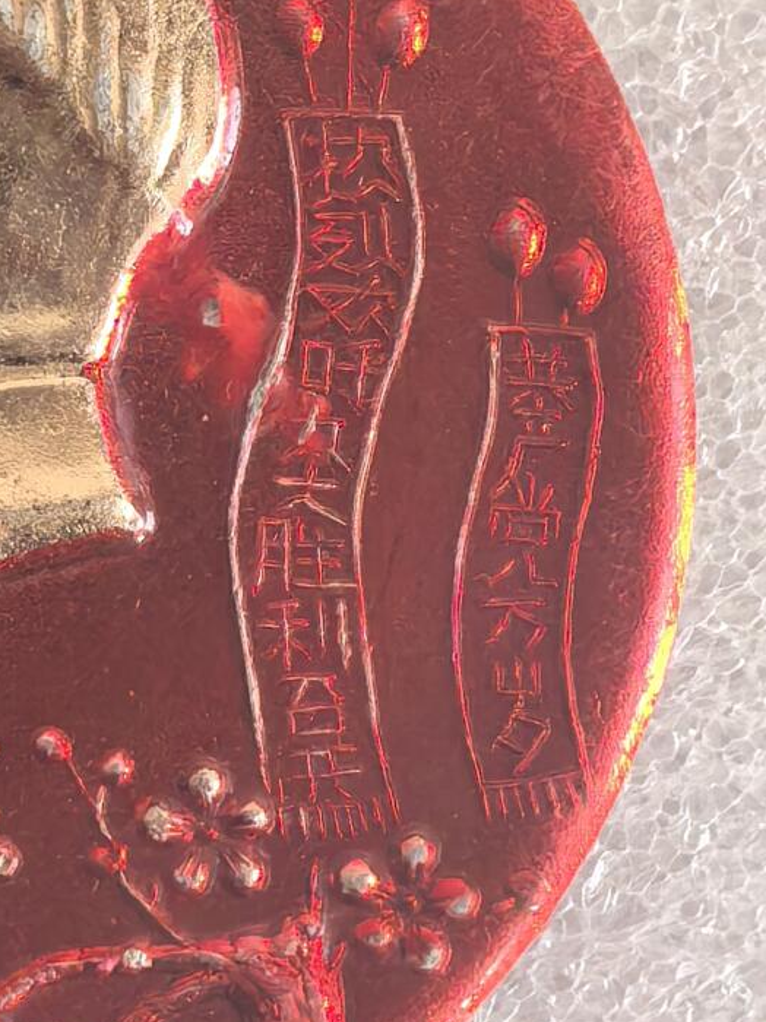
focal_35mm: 237
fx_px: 6995
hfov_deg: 6.2
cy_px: 298
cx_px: -118
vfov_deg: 8.3
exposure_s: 1/300
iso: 500
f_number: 2
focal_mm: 5.75
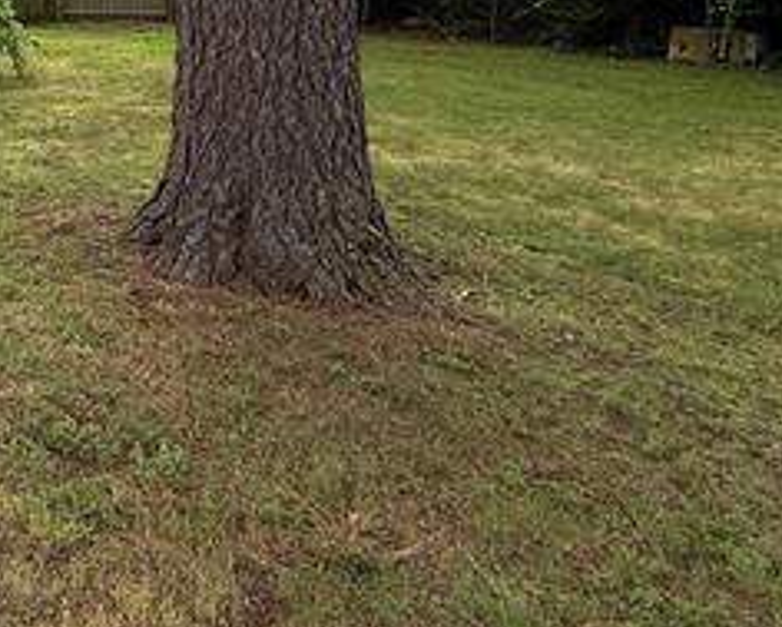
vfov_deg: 35.3
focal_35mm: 37
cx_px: -272
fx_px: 857
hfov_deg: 33.3
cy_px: -36
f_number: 2.2
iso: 50
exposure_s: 1/2320
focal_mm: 2.22
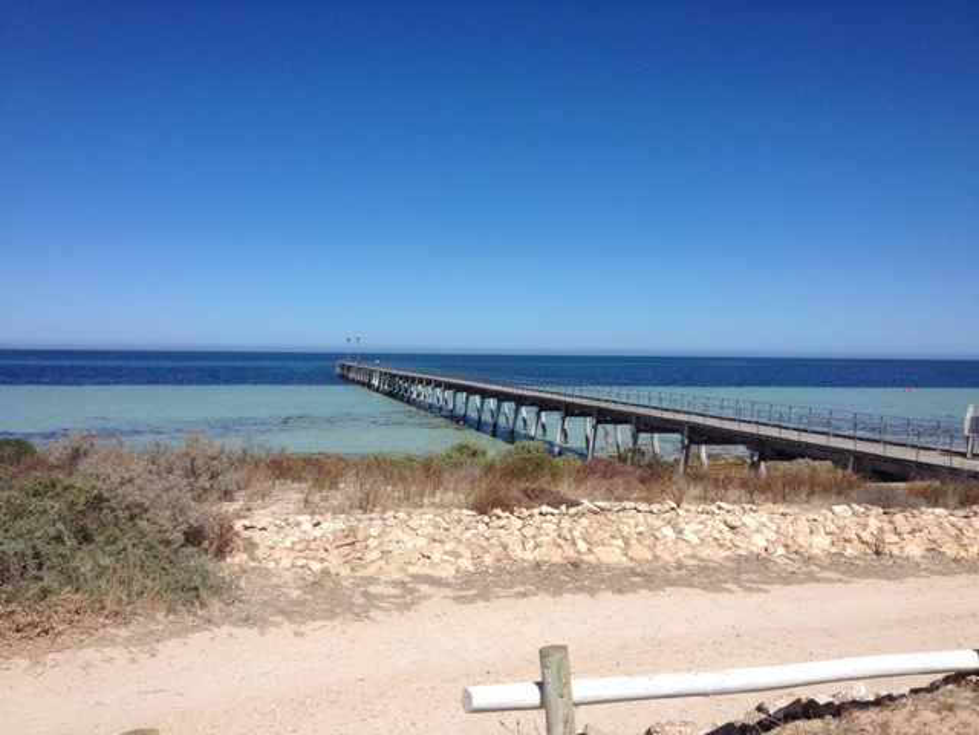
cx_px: 490
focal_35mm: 35
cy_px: 368
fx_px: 990
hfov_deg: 52.6
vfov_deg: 40.7
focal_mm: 4.28
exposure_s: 1/3067
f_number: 2.4
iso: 50
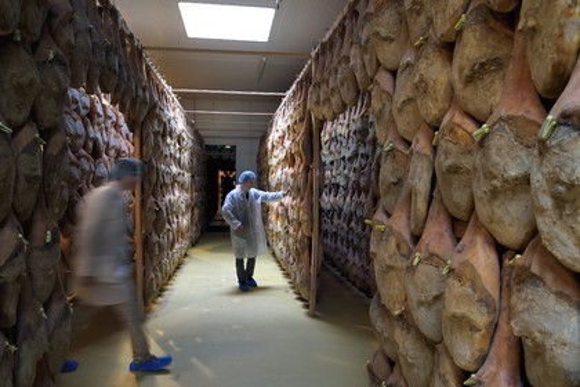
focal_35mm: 27
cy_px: 194
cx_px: 290
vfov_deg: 47.9
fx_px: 435
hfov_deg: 67.4
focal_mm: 27
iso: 800
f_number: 7.1
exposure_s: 1/15
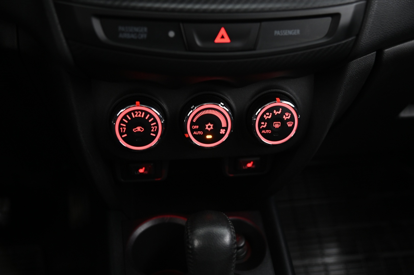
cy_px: 138
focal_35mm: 40
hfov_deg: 48.5
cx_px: 207
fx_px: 460
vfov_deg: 33.3
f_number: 4
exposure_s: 1/10
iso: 2000
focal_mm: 40
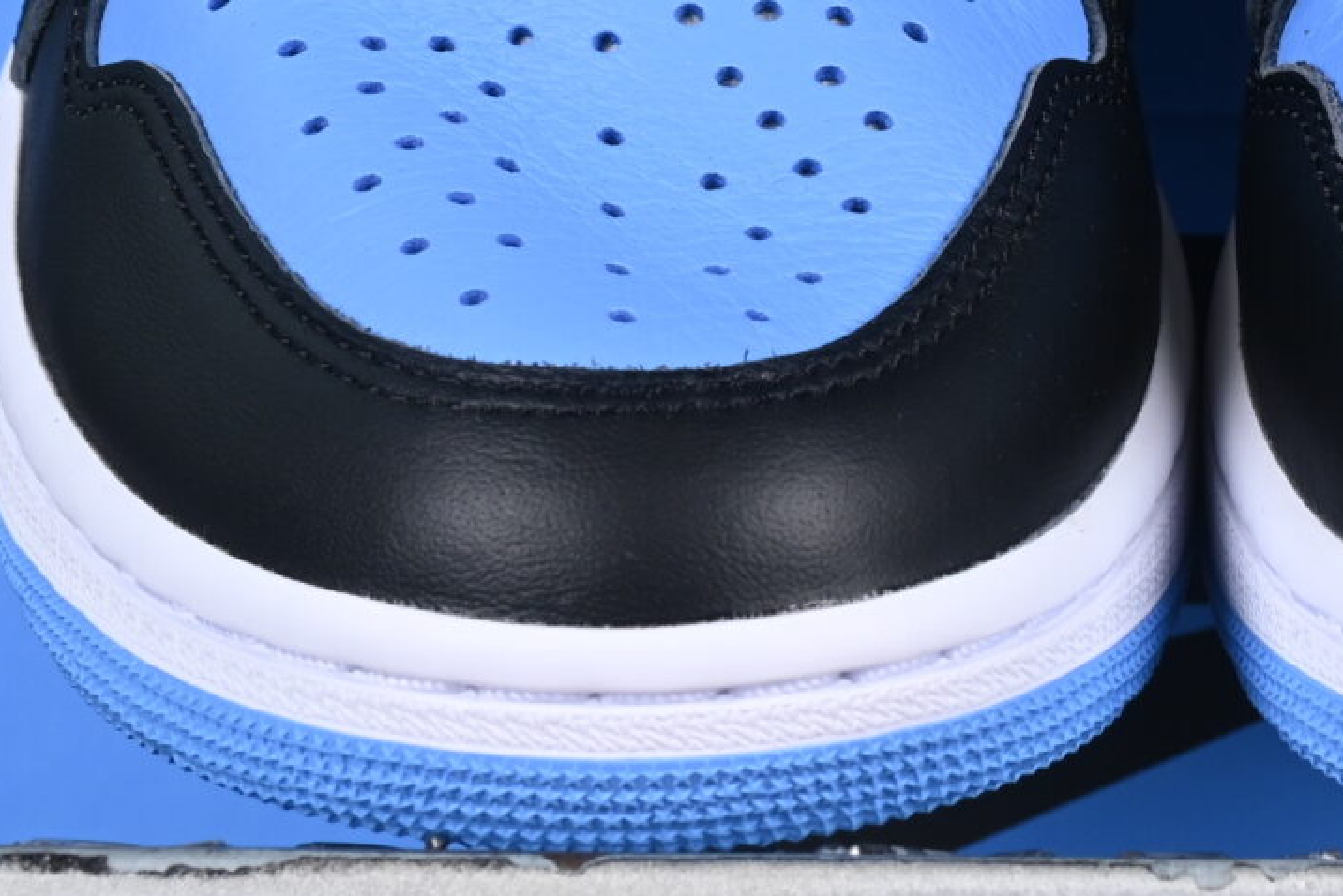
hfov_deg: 7.7
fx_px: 10001
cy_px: -155
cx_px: 1189
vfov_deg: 5.1
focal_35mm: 268
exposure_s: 1/80
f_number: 8
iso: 160
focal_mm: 50
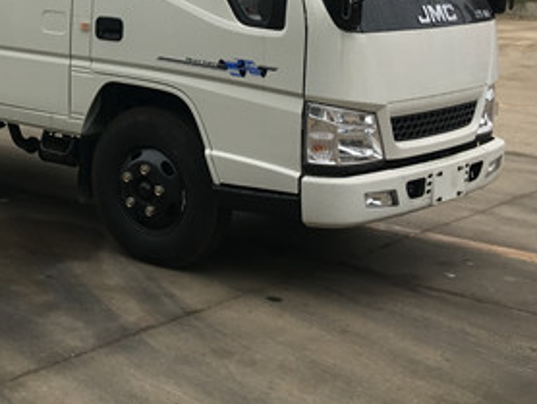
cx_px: 31
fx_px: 1149
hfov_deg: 25.3
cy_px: 10
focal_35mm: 74
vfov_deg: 19.4
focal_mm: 4.15
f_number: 2.2
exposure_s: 1/105
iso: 25
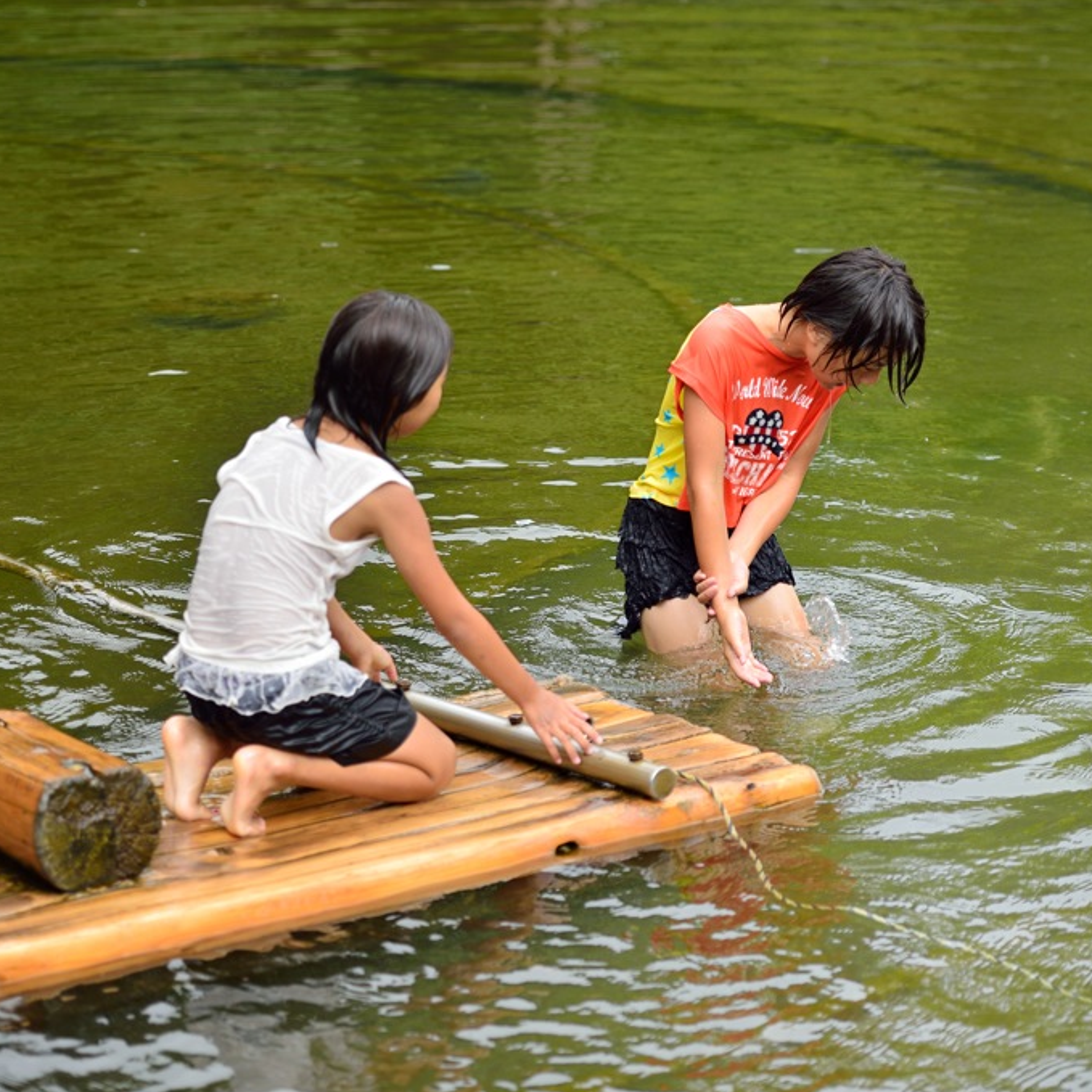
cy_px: 546
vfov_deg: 16.0
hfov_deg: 16.0
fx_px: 3890
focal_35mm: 109
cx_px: 610
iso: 100
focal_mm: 85
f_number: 2.8
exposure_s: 1/500
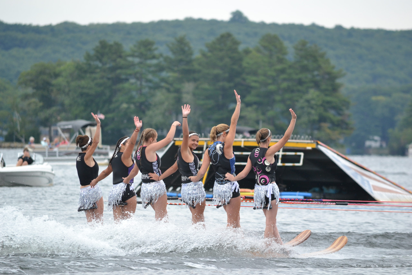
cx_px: 206
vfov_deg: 3.1
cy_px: 138
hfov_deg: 4.6
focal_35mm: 450
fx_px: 5150
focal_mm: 300
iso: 560
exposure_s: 1/500
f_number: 5.6
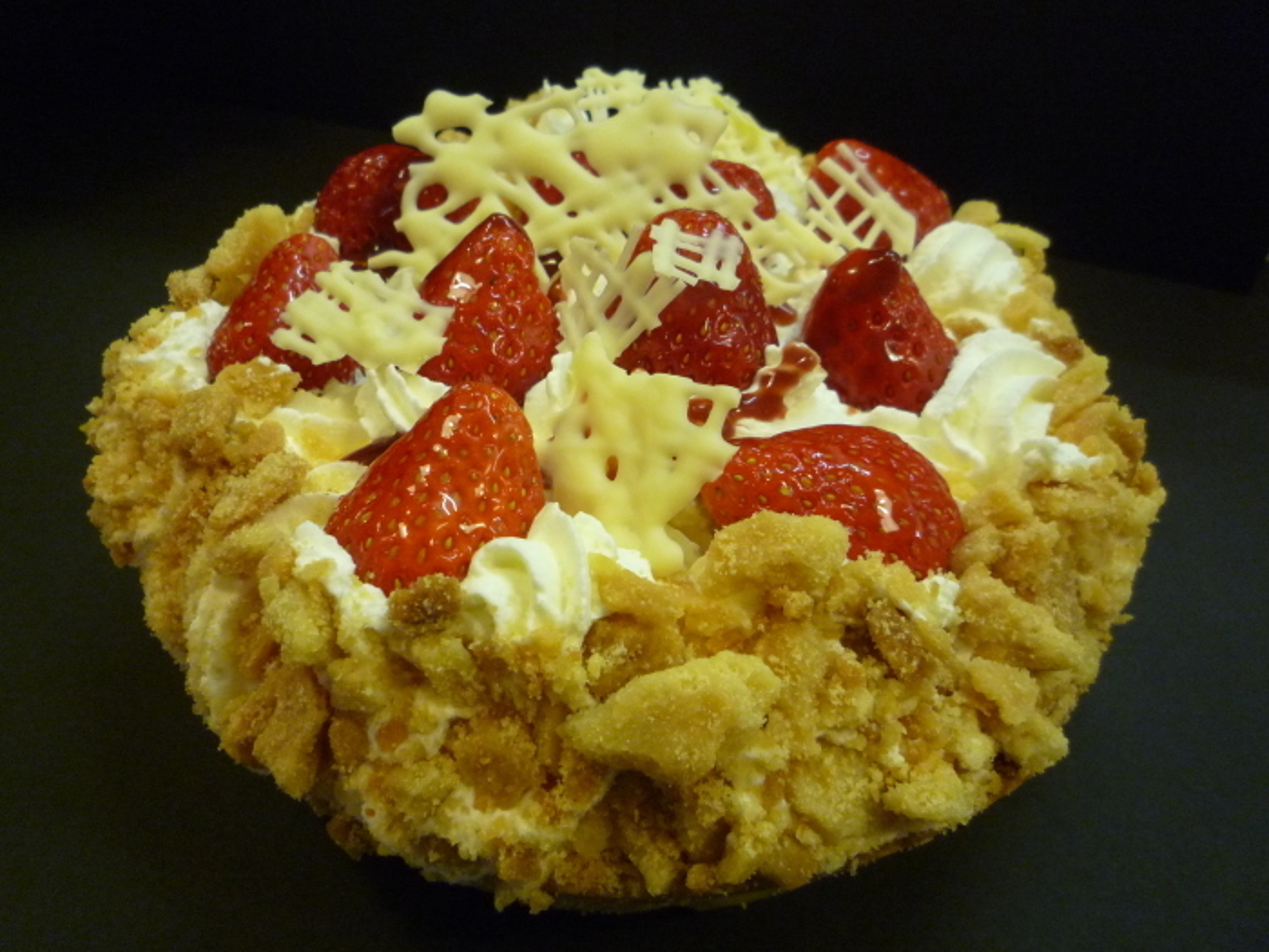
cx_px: 634
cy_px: 476
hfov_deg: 69.4
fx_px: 916
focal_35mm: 25
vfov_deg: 54.9
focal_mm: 4.4
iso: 320
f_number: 2.8
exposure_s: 1/30
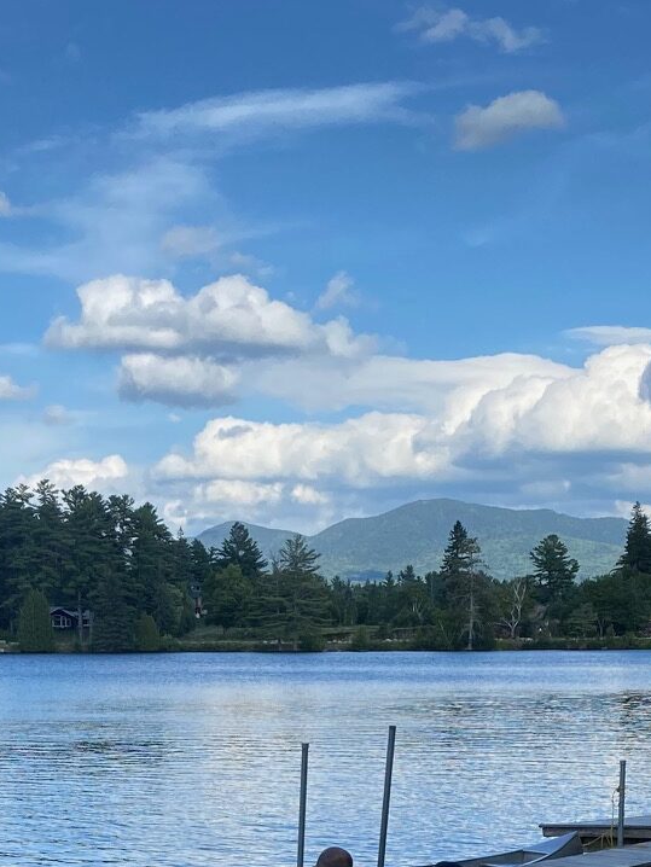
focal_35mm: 73
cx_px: 267
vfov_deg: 23.1
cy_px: 1177
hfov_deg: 20.2
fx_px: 1829
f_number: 1.8
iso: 32
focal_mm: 4.25
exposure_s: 1/1232
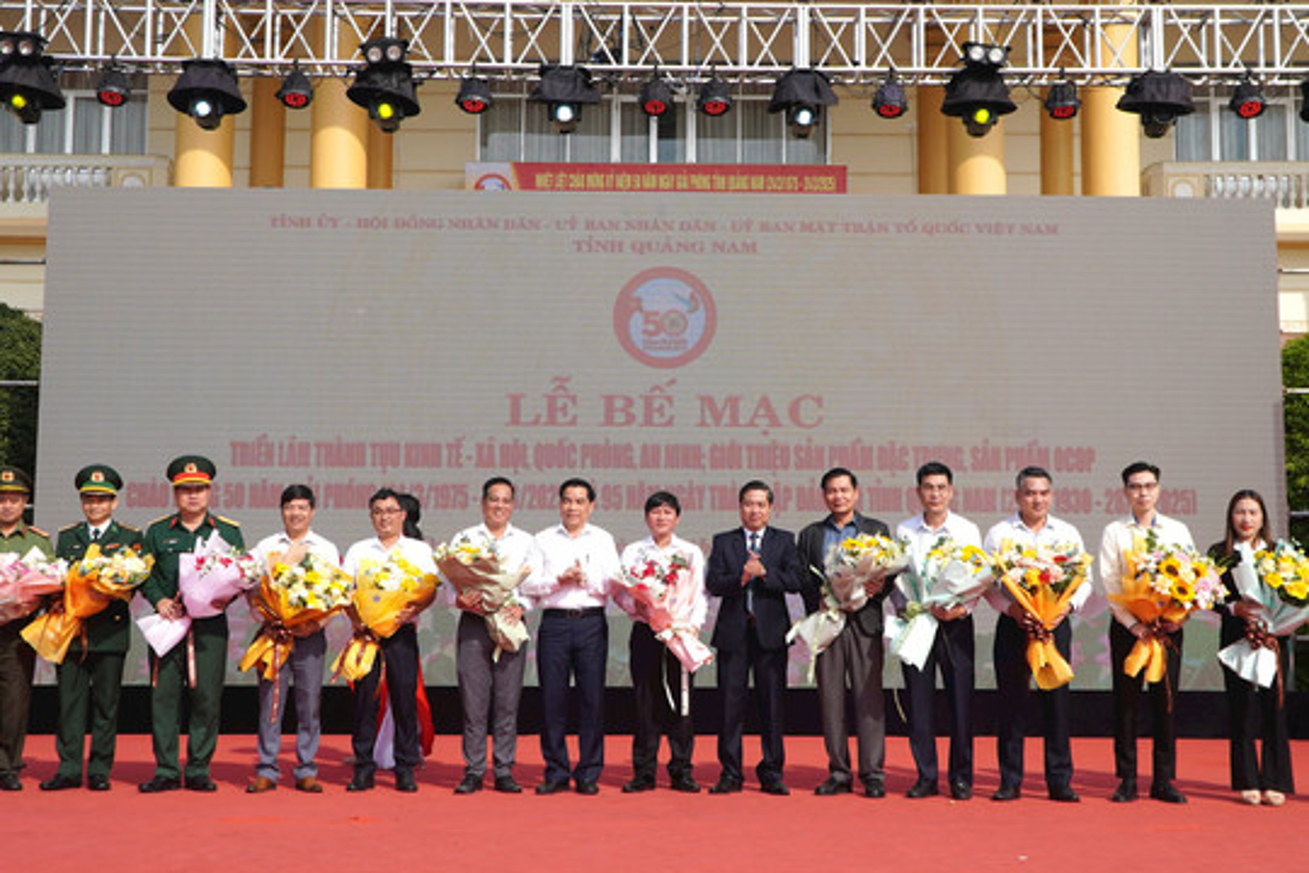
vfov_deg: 42.3
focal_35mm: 31
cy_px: 436
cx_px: 654
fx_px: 1127
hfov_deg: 60.3
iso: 100
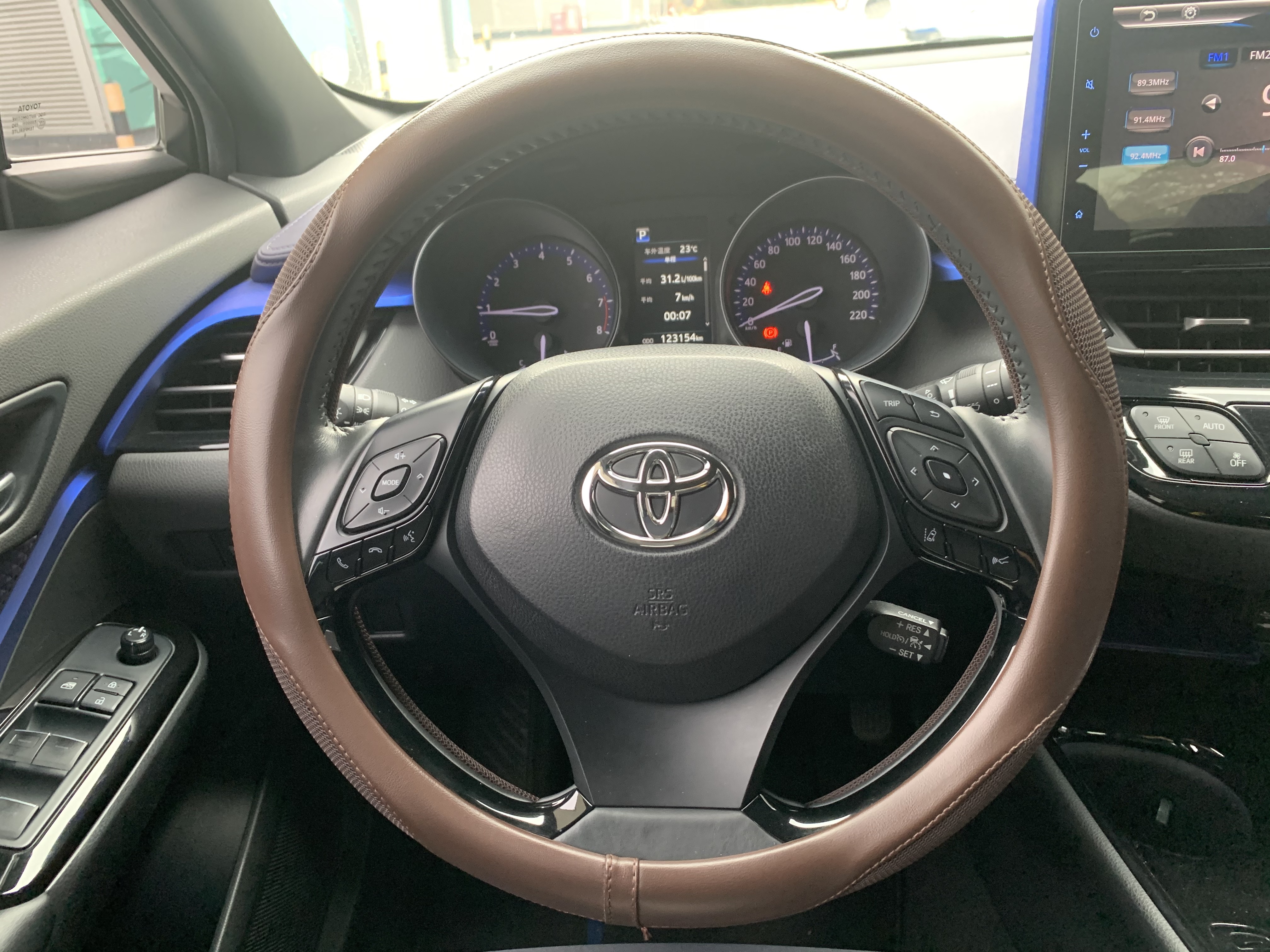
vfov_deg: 53.1
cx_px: 635
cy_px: 476
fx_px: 954
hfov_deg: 67.3
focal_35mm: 26
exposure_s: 1/60
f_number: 1.8
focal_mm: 4.25
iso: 200
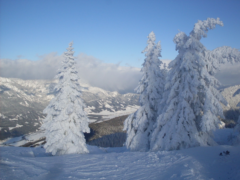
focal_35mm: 38
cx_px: 120
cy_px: 90
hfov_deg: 49.0
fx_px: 263
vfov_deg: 37.7
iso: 80
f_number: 8.4
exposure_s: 1/350
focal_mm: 6.3
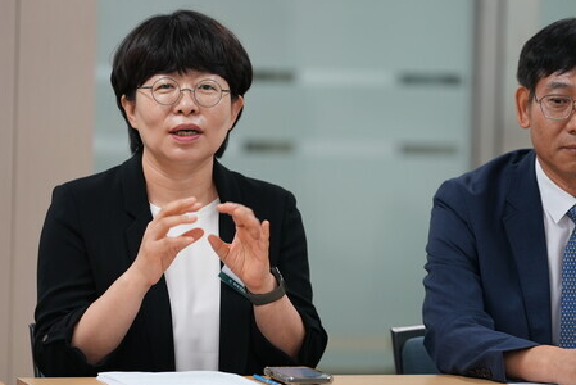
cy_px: 210
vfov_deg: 5.5
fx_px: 4002
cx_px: 378
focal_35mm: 250
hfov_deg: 8.2
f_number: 2.8
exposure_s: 1/60
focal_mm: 187
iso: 400
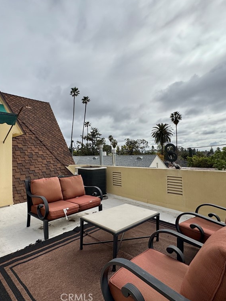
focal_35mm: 19
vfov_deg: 84.7
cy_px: 150
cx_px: 86
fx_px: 165
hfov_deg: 67.7
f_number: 2.2
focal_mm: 2.22
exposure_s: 1/3906
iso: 50
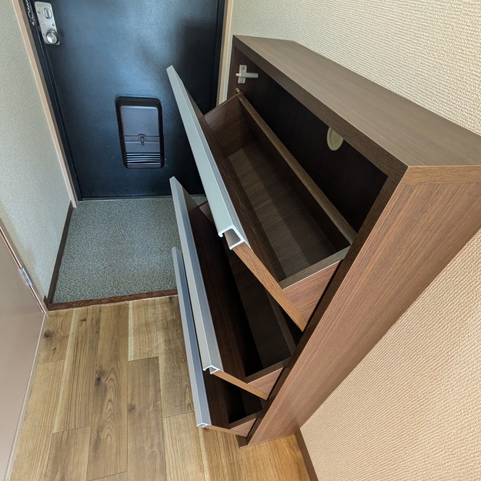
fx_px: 299
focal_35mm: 19
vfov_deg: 77.7
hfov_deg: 77.6
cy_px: 241
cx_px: 229
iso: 335
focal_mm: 1.83
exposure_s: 1/24
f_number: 2.2
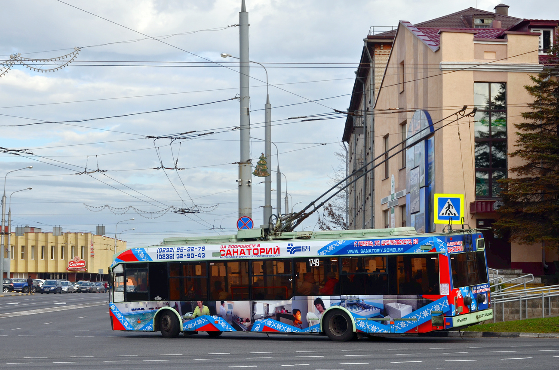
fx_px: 1116
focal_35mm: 72
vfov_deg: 18.8
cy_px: 185
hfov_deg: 28.1
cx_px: 280
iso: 125
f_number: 8
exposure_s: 1/400
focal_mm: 48
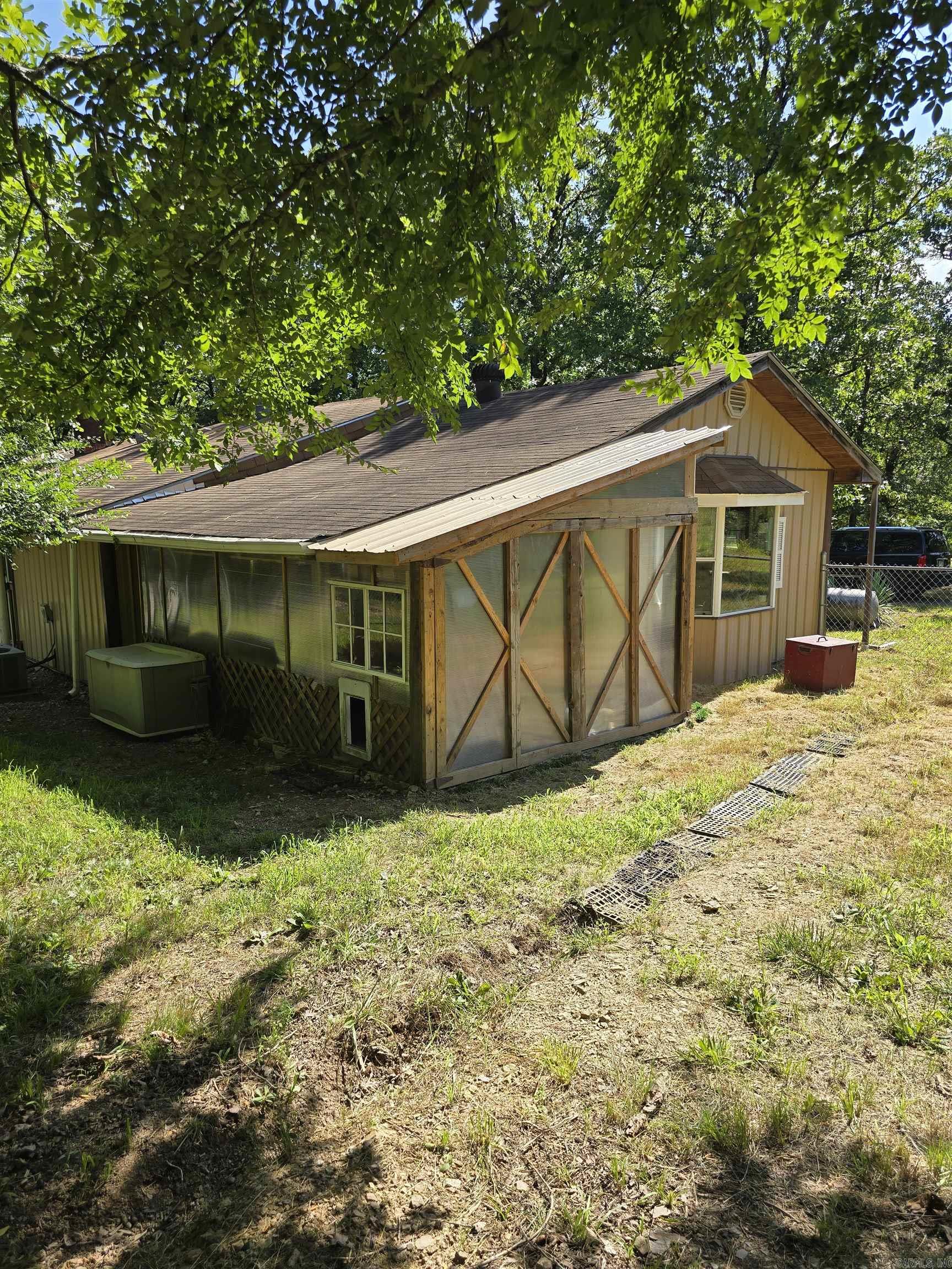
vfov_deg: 73.9
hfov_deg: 58.9
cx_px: 476
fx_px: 843
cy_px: 634
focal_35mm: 23
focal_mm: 6.3
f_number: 1.7
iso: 12
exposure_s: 1/284
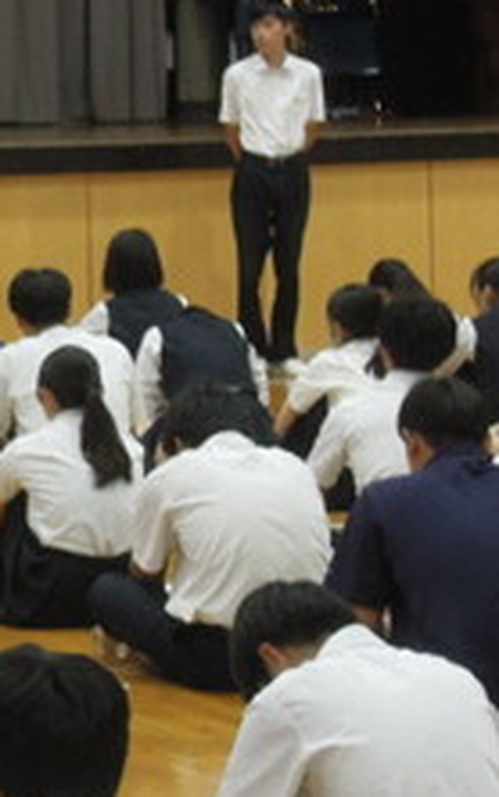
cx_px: -578
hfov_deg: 6.0
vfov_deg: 9.8
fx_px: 4650
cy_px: 355
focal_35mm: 214
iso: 450
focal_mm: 12.5
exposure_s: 1/25
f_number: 4.5
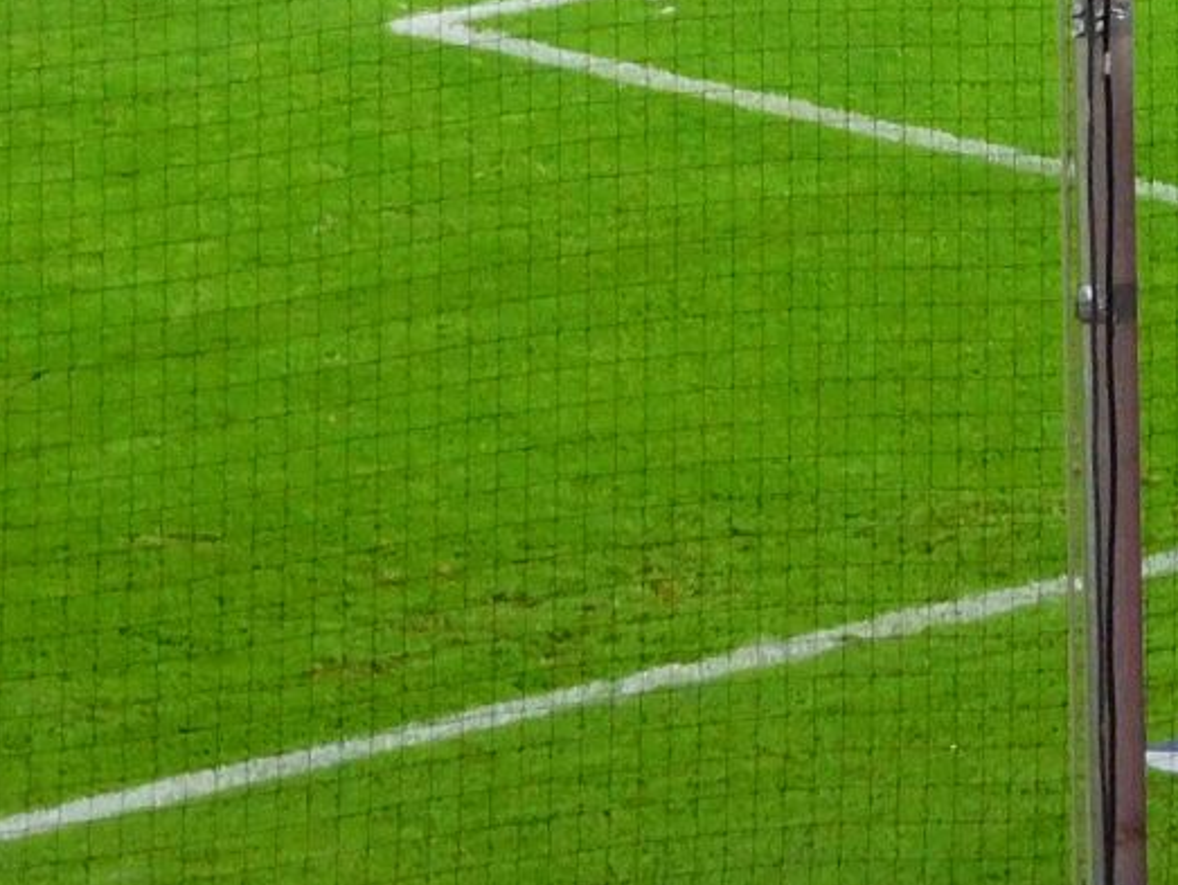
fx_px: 14575
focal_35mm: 428
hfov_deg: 4.6
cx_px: 1707
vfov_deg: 3.5
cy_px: -705
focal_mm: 20
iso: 400
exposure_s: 1/80
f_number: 4.9
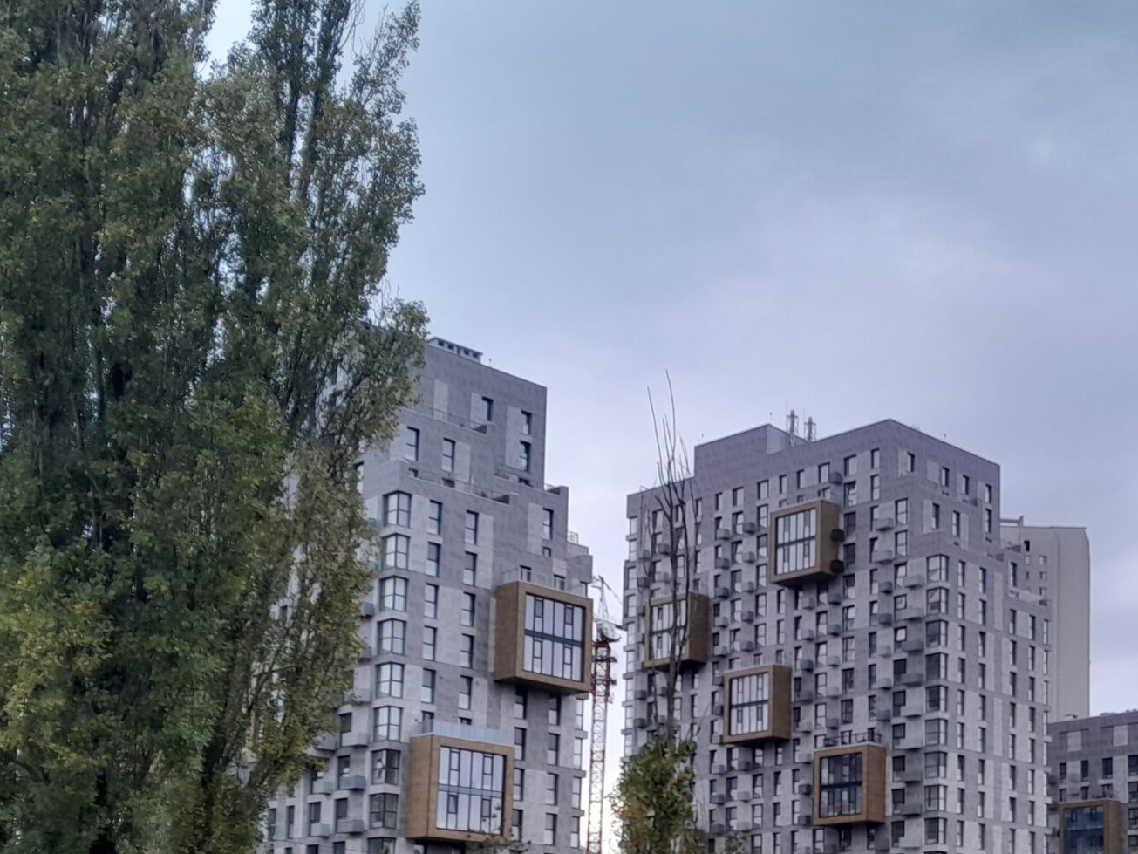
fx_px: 1677
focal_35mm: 51
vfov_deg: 27.3
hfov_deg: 36.1
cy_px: 803
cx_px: 925
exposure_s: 1/140
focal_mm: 3.98
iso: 40
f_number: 1.8
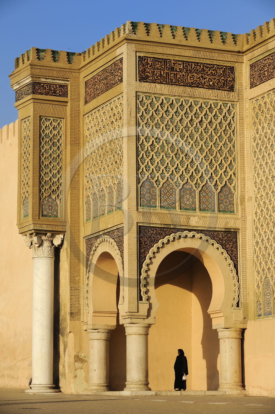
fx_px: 1263
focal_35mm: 110
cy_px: 207
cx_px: 138
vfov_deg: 18.6
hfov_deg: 12.4
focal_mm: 110
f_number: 8
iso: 200
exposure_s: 1/400
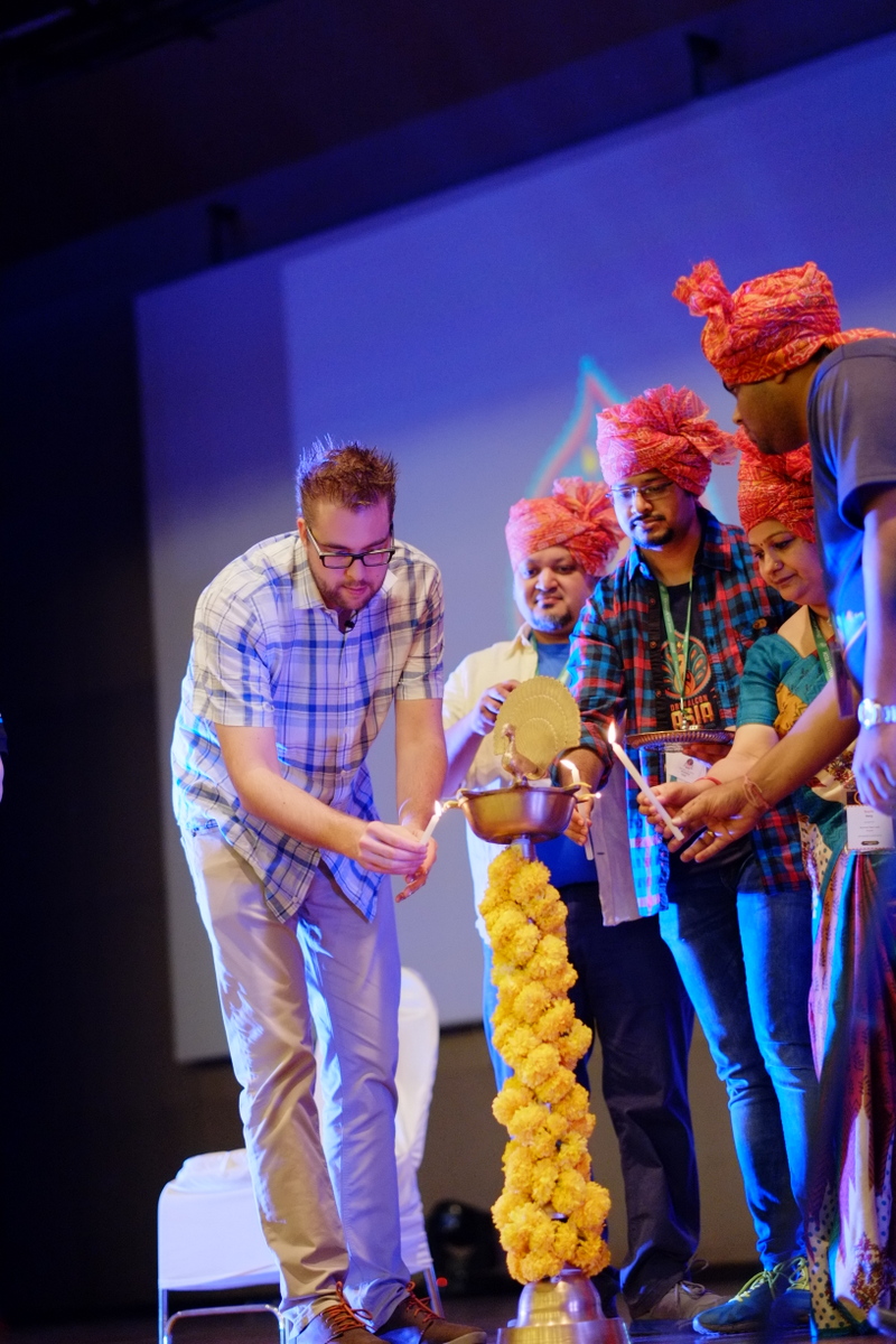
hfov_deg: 16.3
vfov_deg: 24.2
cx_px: 448
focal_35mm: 84
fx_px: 3136
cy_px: 672
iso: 3200
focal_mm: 56
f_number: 1.6
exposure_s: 1/250
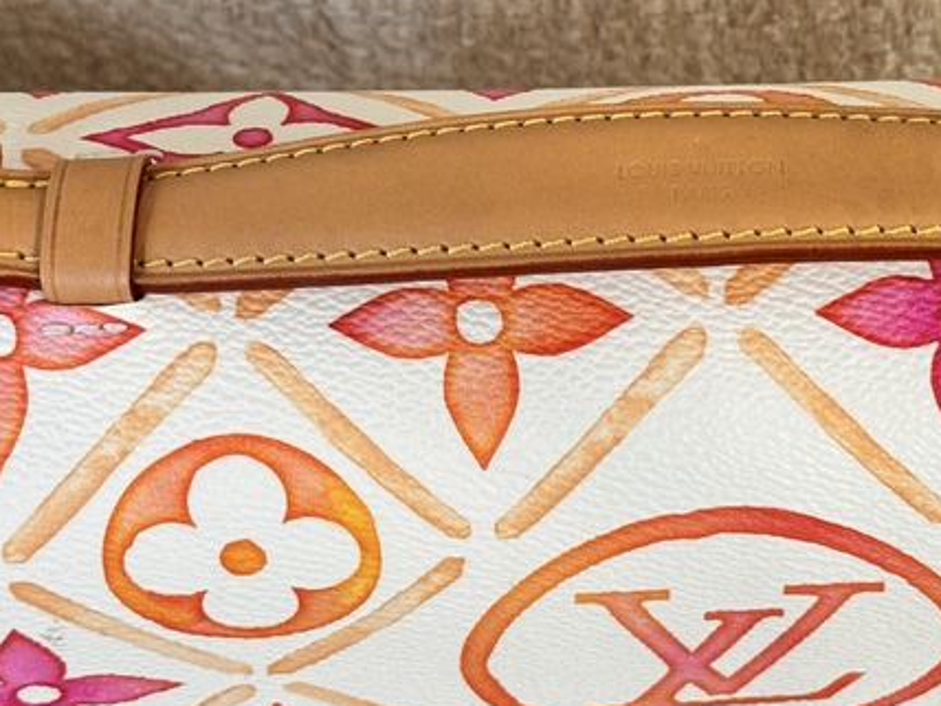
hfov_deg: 17.3
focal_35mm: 113
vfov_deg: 13.1
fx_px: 3072
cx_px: 754
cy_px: 246
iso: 125
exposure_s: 1/53
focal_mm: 6.76
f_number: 1.78
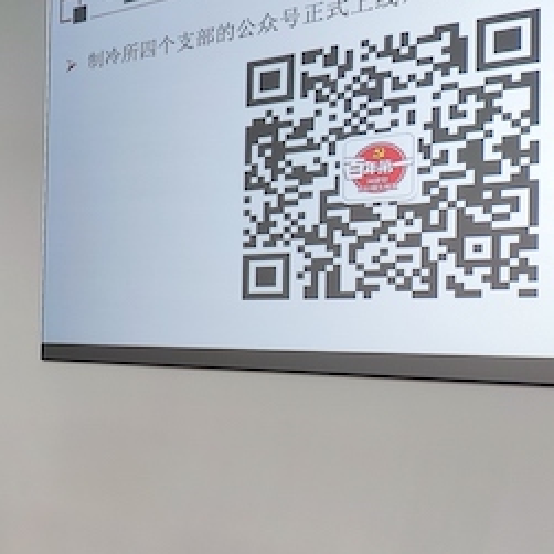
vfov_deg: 30.0
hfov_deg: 27.6
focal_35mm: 57
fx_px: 1032
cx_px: -49
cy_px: 311
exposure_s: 1/50
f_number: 1.79
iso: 168
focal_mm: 4.71
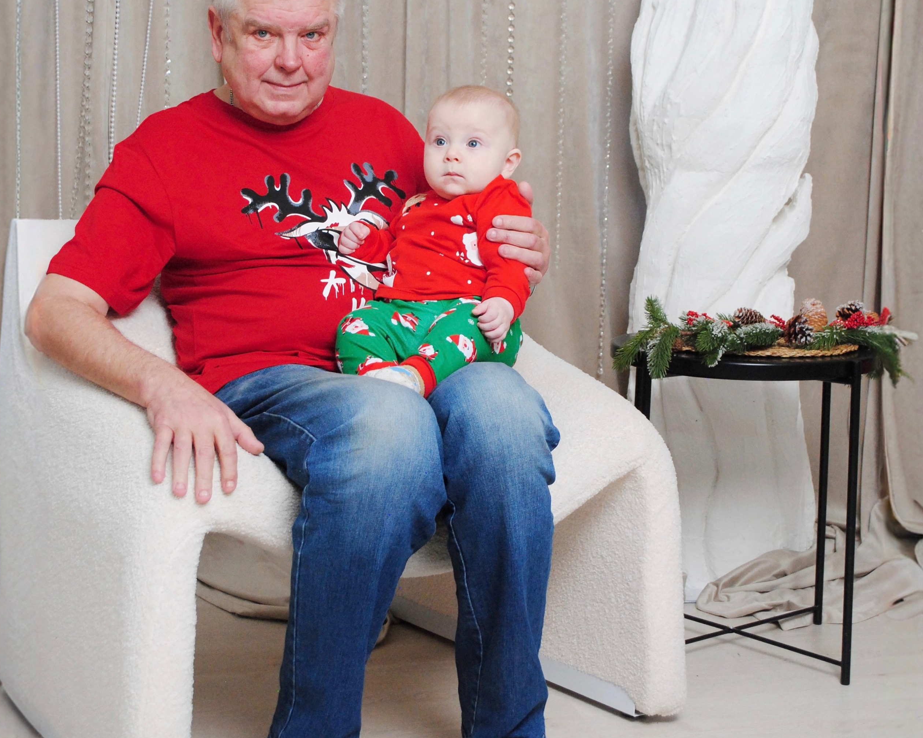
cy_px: 323
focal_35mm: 64
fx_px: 1748
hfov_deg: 29.6
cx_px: 462
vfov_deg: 23.8
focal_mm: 30
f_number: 5
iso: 800
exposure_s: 1/100
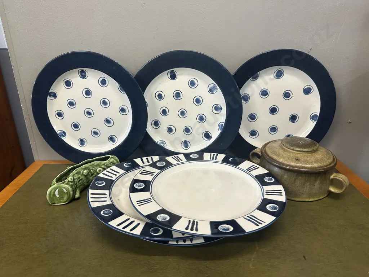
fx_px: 256
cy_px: 138
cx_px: 184
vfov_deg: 56.8
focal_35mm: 24
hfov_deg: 71.6
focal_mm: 6.86
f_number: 1.78
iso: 160
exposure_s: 1/100
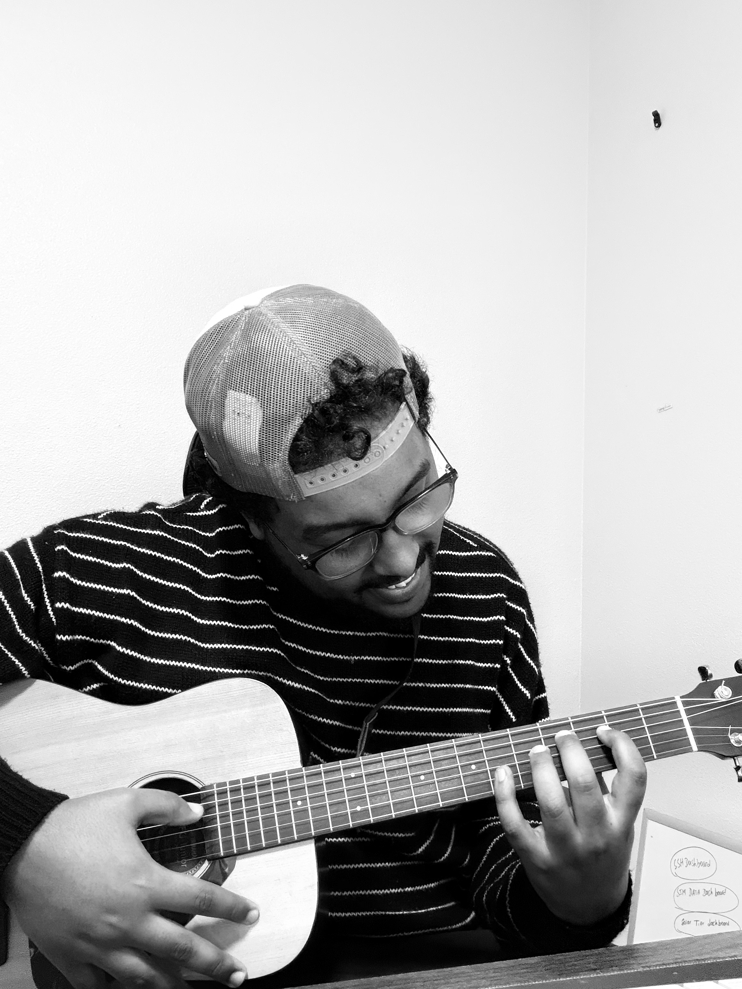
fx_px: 857
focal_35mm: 30
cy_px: 494
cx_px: 371
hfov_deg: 46.8
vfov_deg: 60.0
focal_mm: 2.71
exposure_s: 1/30
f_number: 1.9
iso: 500
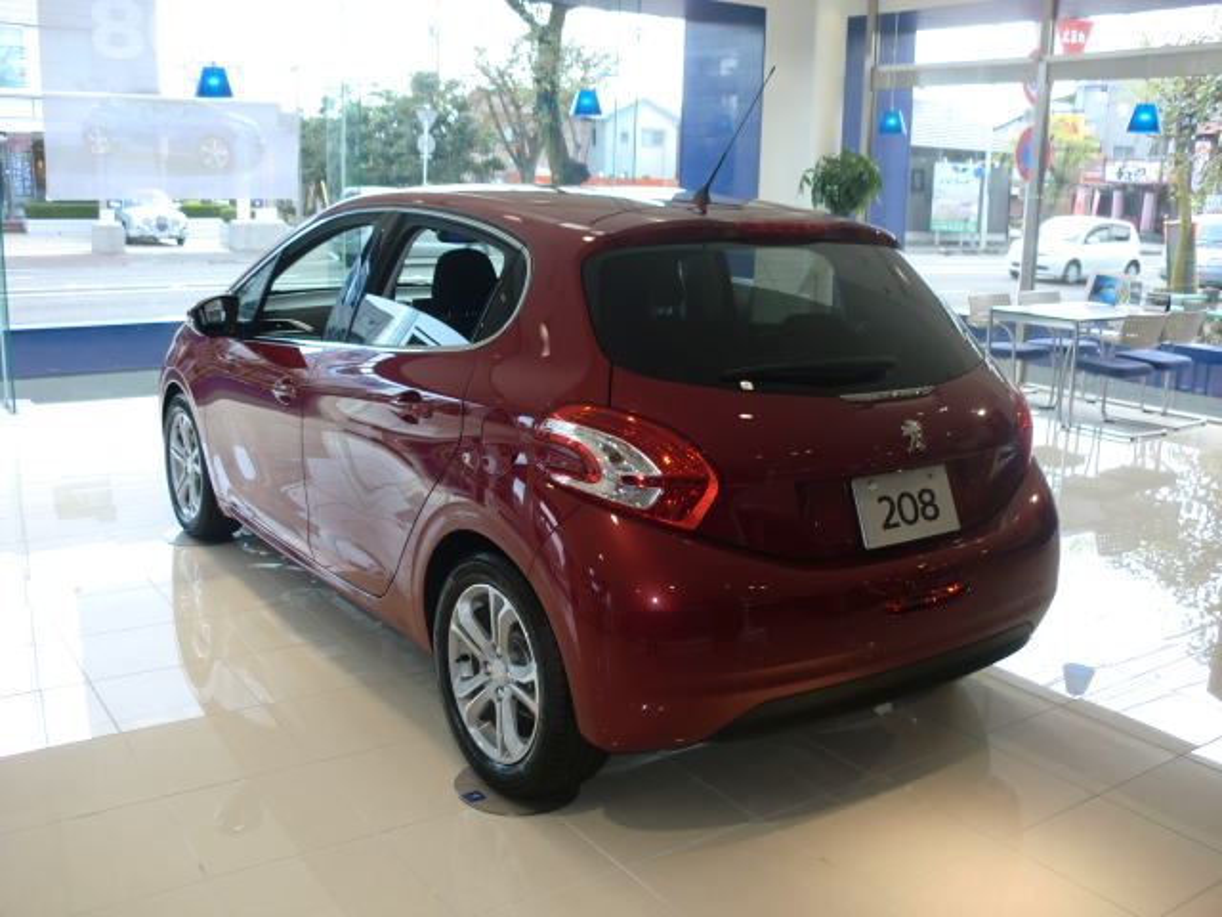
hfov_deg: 52.6
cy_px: 458
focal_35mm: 35
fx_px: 1236
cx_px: 611
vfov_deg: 40.7
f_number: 3.1
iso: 64
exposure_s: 1/100
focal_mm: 6.3
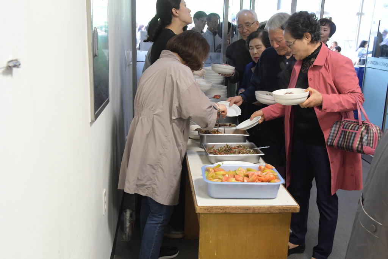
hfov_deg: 49.5
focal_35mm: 39
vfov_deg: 34.2
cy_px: 130
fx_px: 420
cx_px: 194
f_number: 7.1
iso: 2500
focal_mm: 26
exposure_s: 1/80
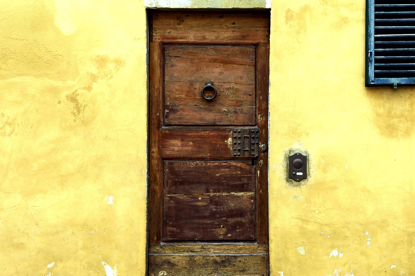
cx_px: 332
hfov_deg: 19.8
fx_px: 1176
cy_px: 126
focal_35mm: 102
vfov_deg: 13.4
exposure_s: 1/60
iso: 125
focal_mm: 40
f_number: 8
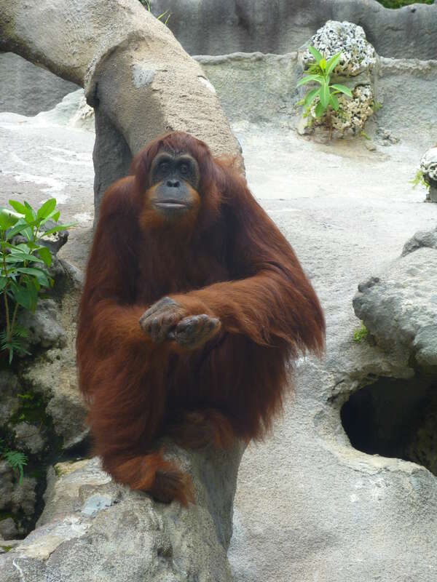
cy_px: 291
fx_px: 3299
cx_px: 218
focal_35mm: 196
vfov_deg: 10.1
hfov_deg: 7.6
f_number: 4.5
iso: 100
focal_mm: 32.1
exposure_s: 1/80
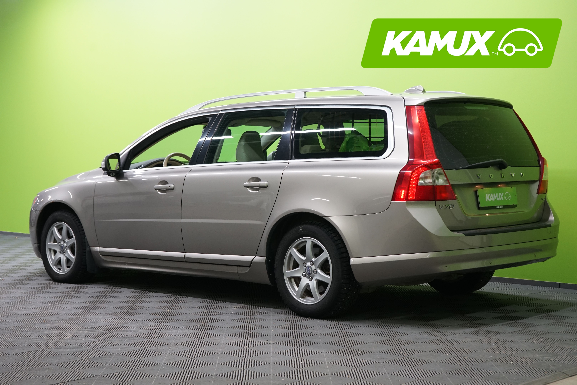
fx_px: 1026
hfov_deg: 31.4
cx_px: 288
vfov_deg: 21.2
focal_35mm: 64
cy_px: 192
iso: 1000
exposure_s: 1/50
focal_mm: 64
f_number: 5.6
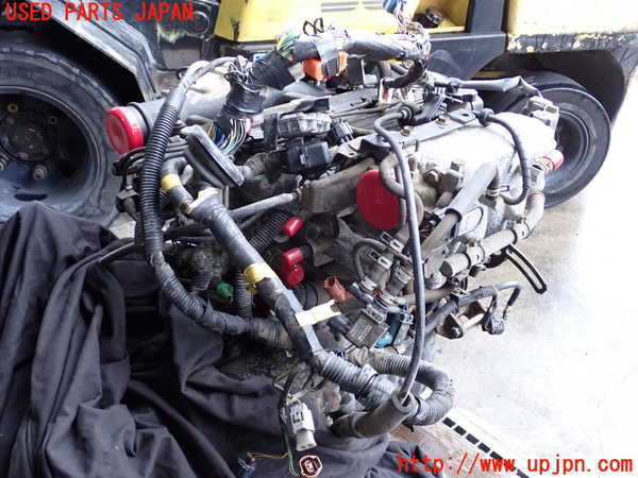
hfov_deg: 49.0
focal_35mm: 38
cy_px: 239
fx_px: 700
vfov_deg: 37.7
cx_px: 319
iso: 400
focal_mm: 6.83
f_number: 2.7
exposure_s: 1/125
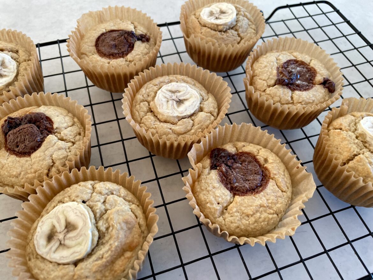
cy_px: 140
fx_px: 280
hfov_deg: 67.3
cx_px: 186
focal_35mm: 26
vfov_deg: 53.1
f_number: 1.6
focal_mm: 4.2
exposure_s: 1/93
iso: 125
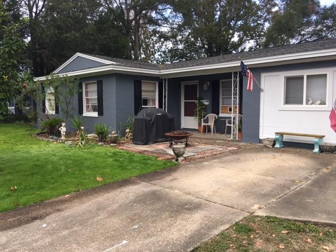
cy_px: 126
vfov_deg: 48.2
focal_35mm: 29
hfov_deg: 61.7
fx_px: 281
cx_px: 168
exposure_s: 1/427
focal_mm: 4.15
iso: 25
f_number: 2.2
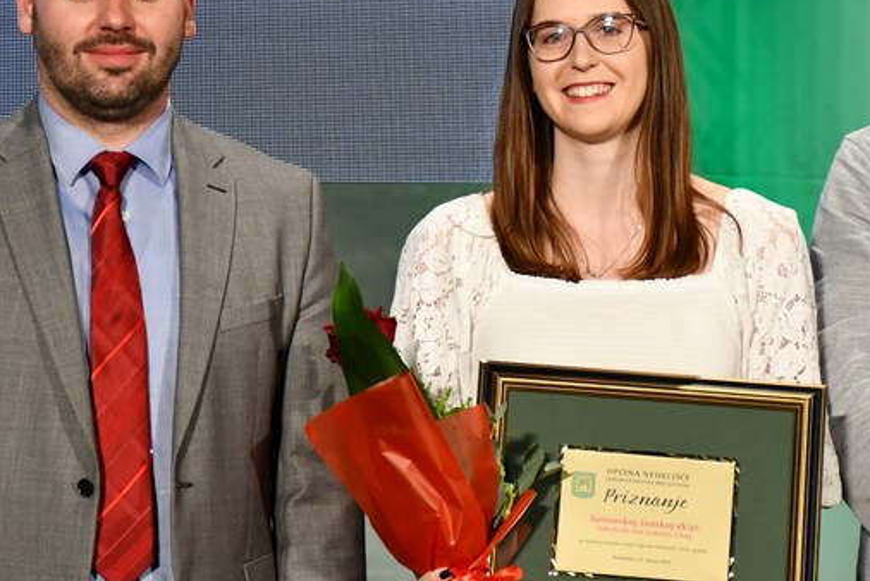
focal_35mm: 273
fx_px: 6601
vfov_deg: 5.0
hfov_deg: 7.5
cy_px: 288
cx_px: 492
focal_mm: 90
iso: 2000
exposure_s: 1/250
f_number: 5.3
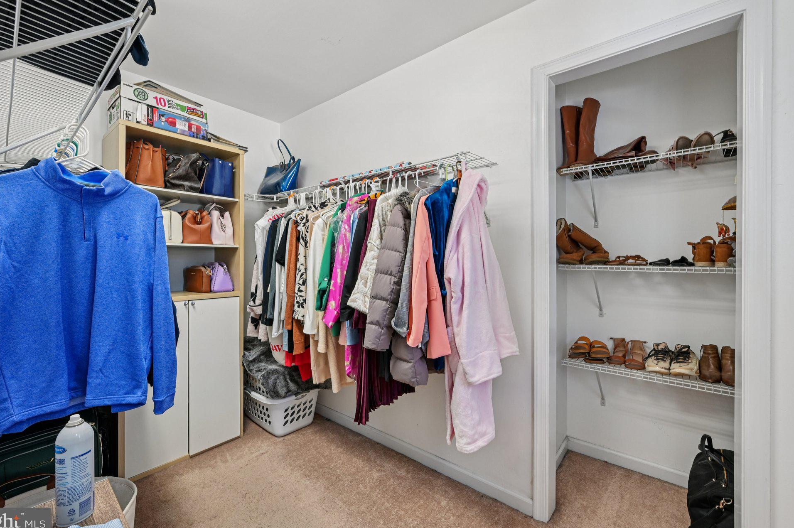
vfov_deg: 77.2
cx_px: 385
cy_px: 255
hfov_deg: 100.4
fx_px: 331
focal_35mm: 15
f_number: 8
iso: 250
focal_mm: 14
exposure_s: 1/15
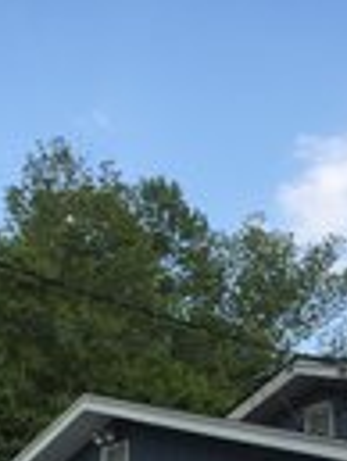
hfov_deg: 16.4
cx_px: 229
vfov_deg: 19.8
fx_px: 1201
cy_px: 618
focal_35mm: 90
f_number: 2.2
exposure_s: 1/599
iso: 32
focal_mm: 4.15
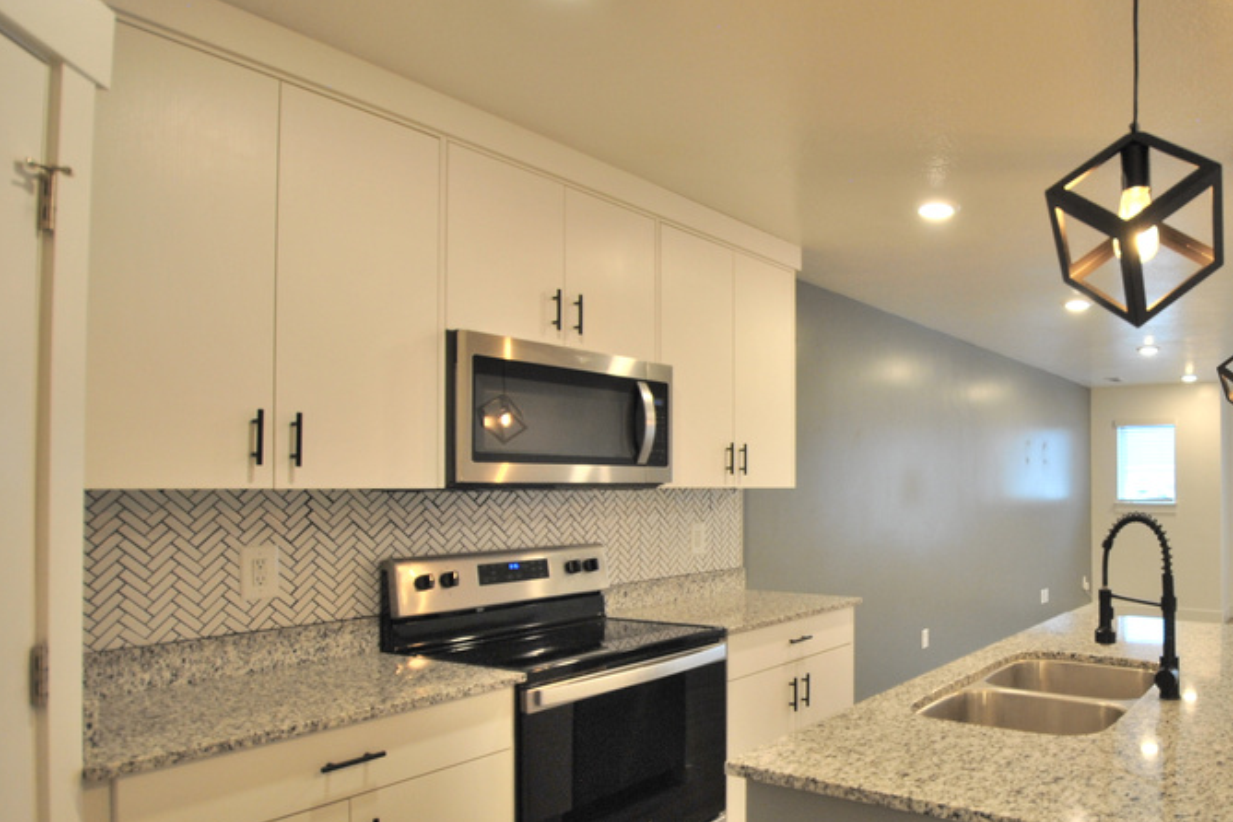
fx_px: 788
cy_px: 491
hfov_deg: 70.6
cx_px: 936
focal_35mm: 23
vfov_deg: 54.7
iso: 200
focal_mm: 10
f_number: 3.5
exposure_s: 1/40
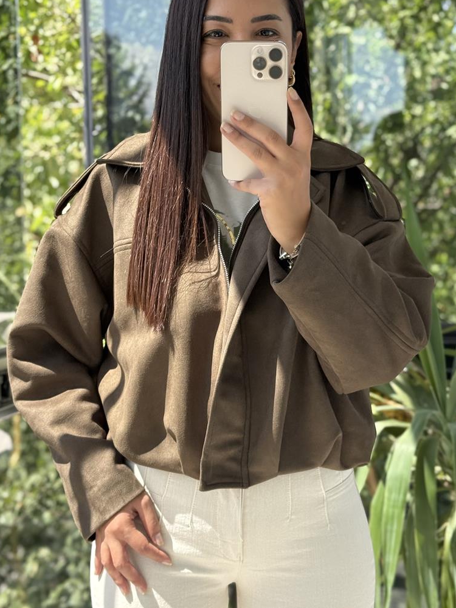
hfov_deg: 22.9
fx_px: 1124
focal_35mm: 64
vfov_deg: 30.3
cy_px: 302
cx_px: 249
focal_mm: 6.76
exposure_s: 1/587
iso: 100
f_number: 1.78
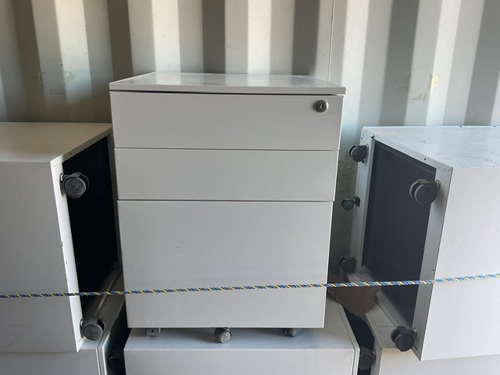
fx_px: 419
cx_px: 250
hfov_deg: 61.7
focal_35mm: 29
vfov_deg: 48.2
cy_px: 188
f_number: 1.8
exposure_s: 1/120
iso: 64
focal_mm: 3
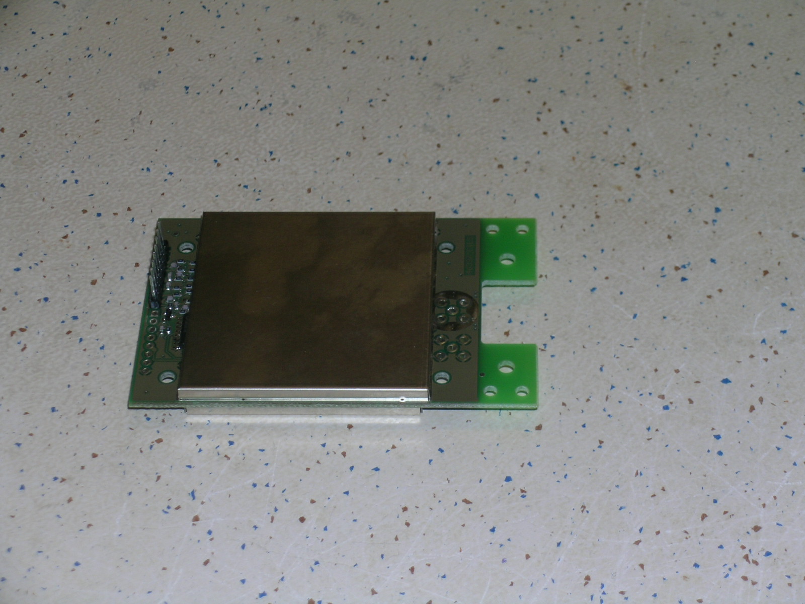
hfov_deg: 18.2
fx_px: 2512
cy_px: 302
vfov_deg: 13.7
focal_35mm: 108
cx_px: 402
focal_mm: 22.5
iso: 50
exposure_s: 1/121
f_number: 4.5
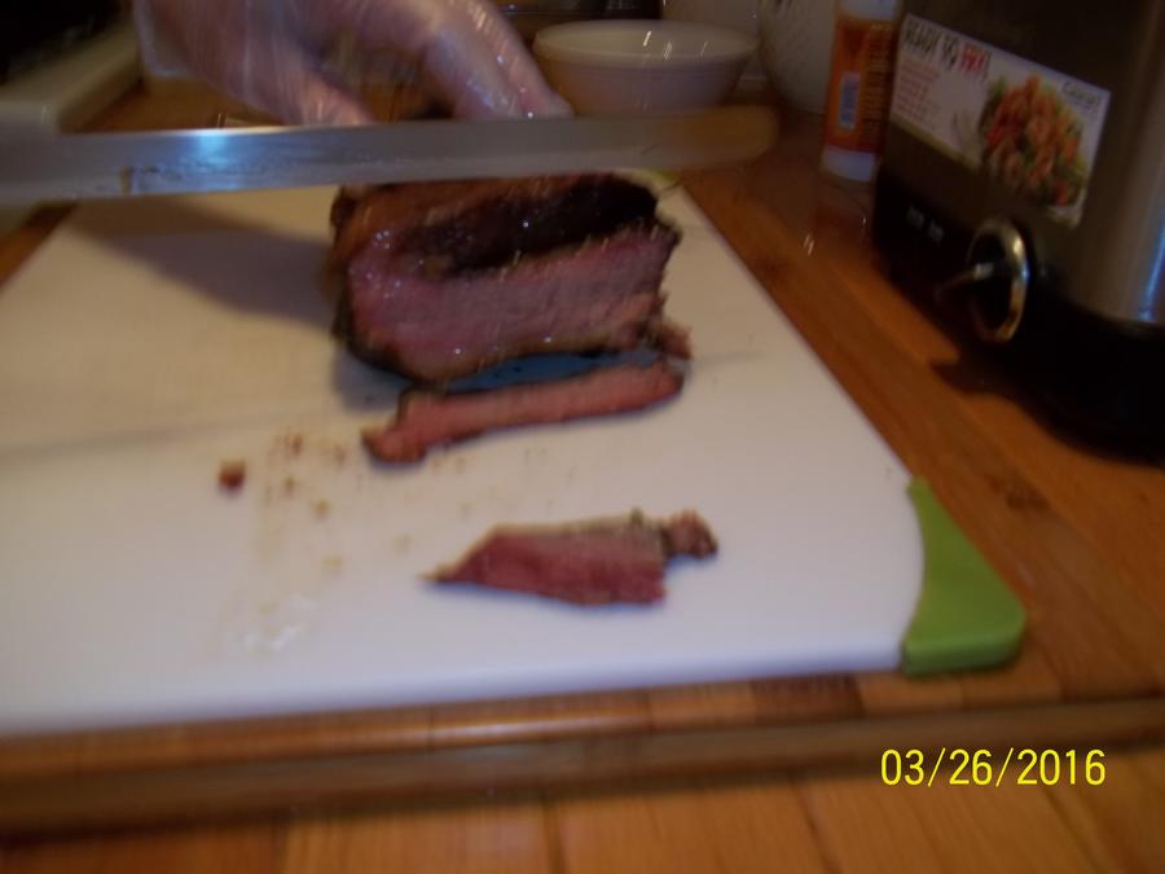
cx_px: 582
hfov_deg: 56.8
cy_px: 437
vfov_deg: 44.2
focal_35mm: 32
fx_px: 1077
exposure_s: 1/30
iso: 64
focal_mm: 5.7
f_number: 2.9
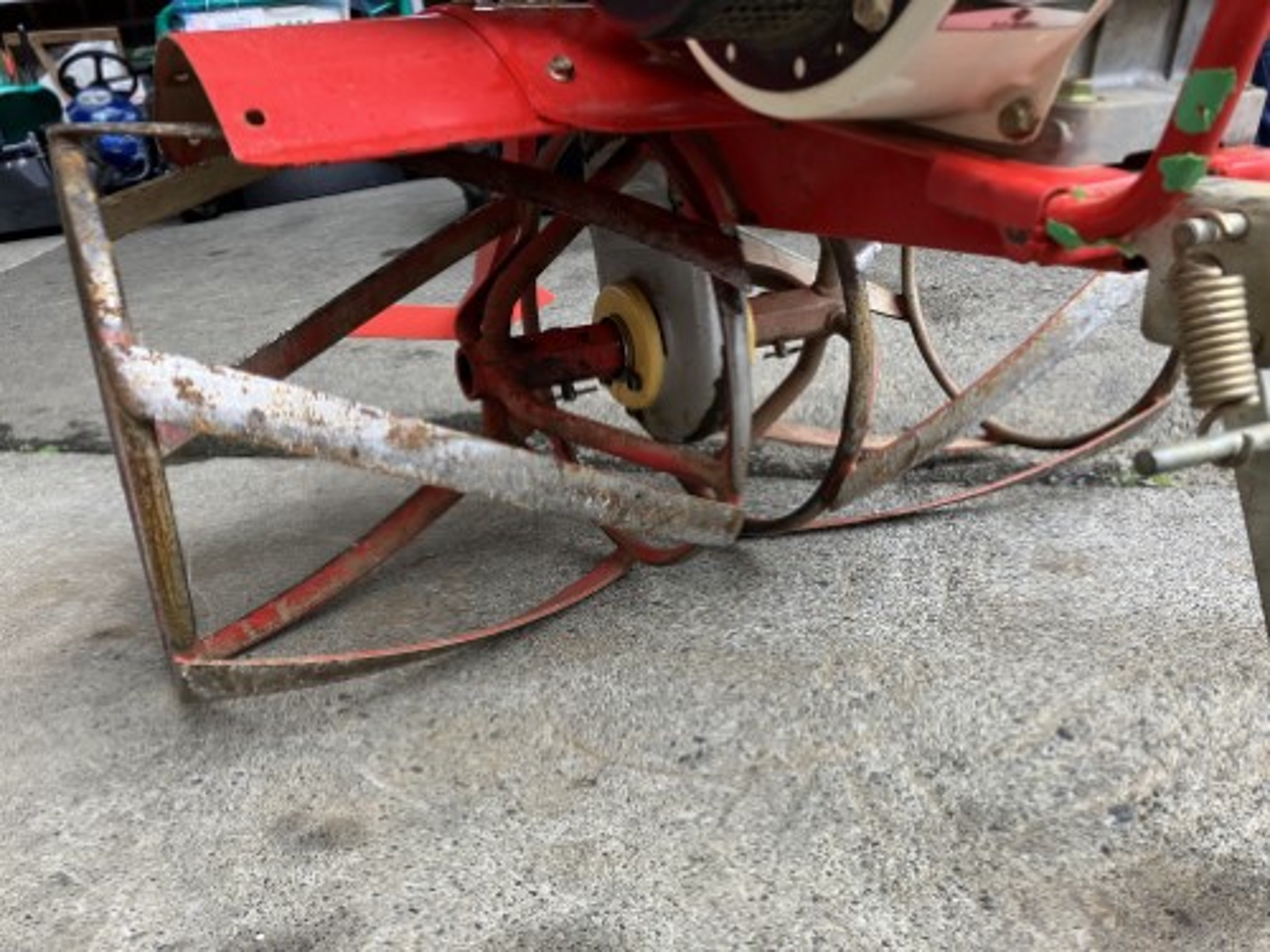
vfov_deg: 49.7
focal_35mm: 28
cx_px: 635
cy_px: 476
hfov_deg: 63.4
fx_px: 1027
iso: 32
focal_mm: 3.99
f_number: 1.8
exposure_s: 1/121
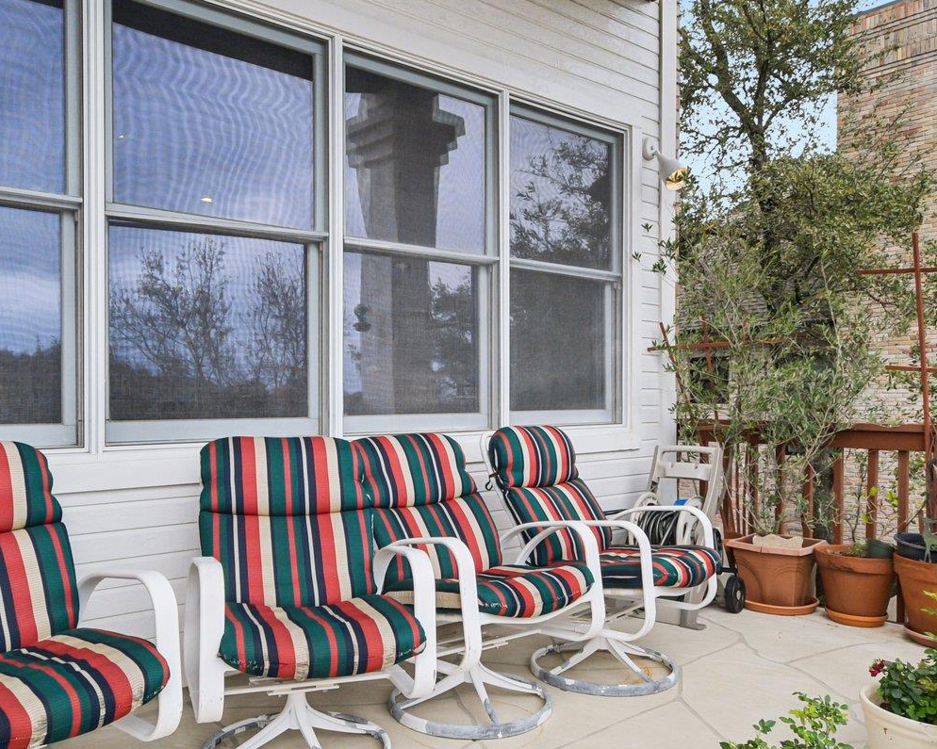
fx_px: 804
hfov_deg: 60.4
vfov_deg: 50.0
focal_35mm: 29
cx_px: 427
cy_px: 366
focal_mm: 10
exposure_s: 1/250
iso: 400
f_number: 8
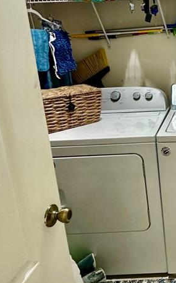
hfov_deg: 28.4
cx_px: 212
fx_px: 300
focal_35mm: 39
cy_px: 103
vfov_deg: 49.8
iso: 250
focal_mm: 2.22
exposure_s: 1/60
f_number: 2.2
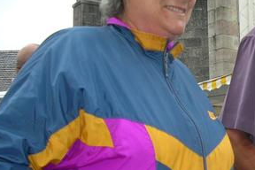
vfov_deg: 16.8
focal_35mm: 81
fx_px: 574
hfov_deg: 24.1
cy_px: 111
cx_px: 244
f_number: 2.8
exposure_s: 1/30
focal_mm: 5.8
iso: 50
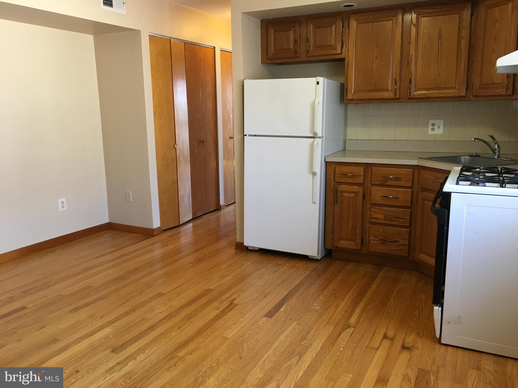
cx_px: 259
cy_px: 194
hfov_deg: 61.7
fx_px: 434
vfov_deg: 48.2
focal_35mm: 29
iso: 80
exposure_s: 1/30
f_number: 2.2
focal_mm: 4.15
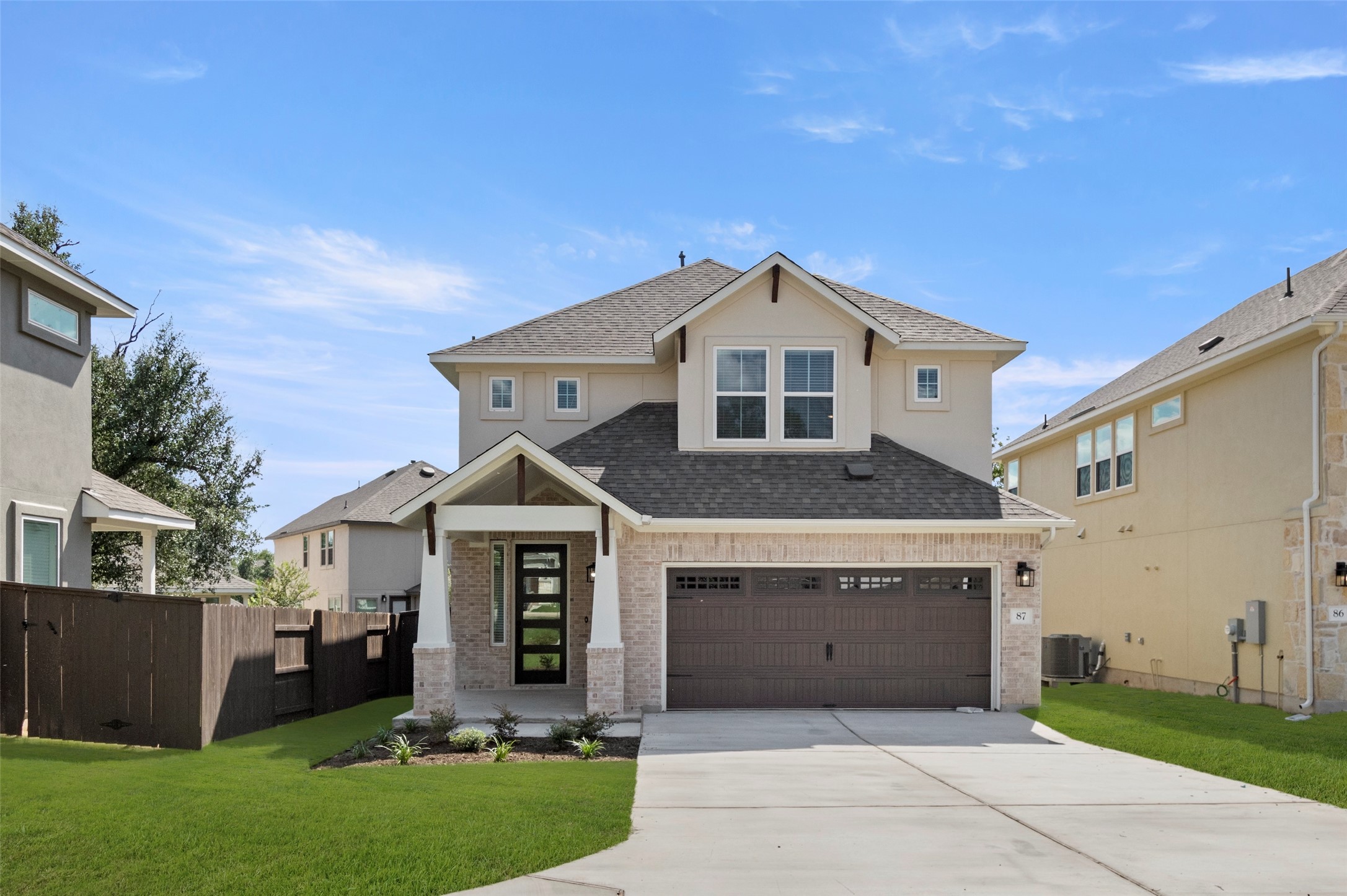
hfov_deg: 53.2
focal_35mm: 36
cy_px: 448
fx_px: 1346
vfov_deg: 36.8
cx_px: 674
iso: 400
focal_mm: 24
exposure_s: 1/800
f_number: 8
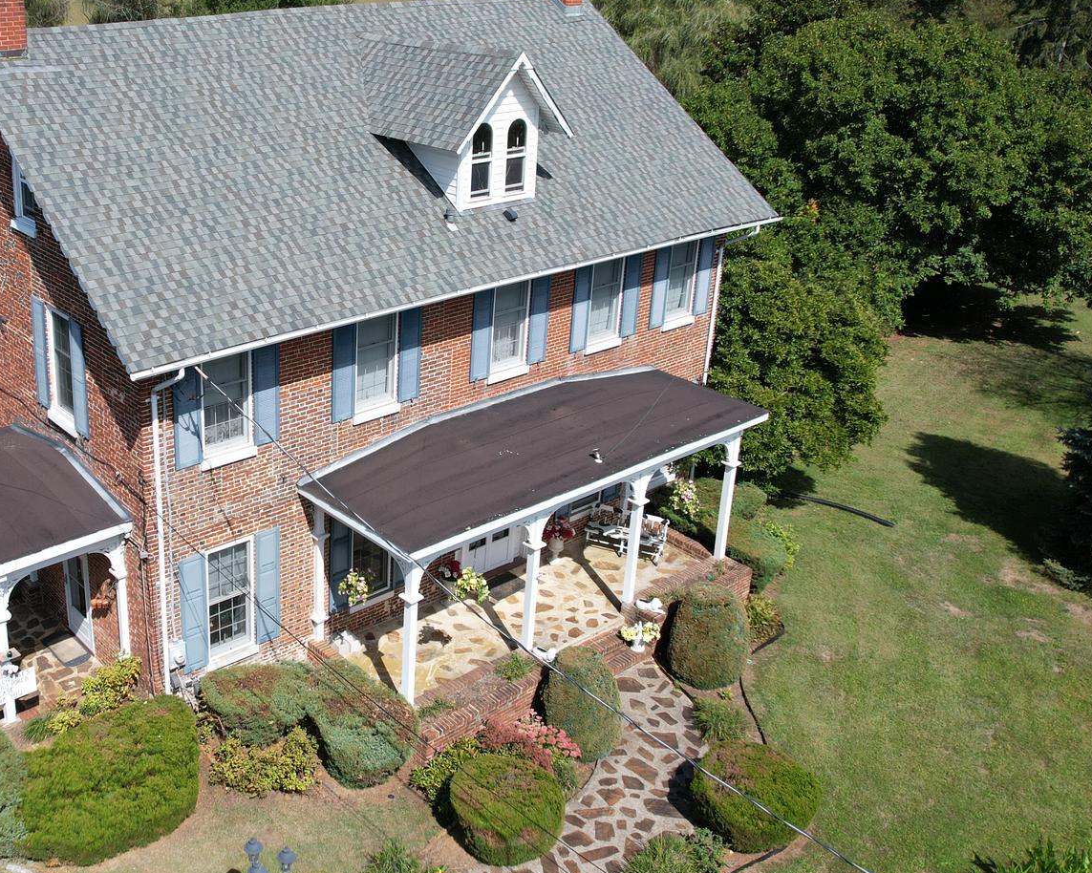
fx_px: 1196
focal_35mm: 37
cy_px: 369
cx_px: 303
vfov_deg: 40.0
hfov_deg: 47.6
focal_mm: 8.38
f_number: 2.8
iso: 110
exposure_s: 1/2000
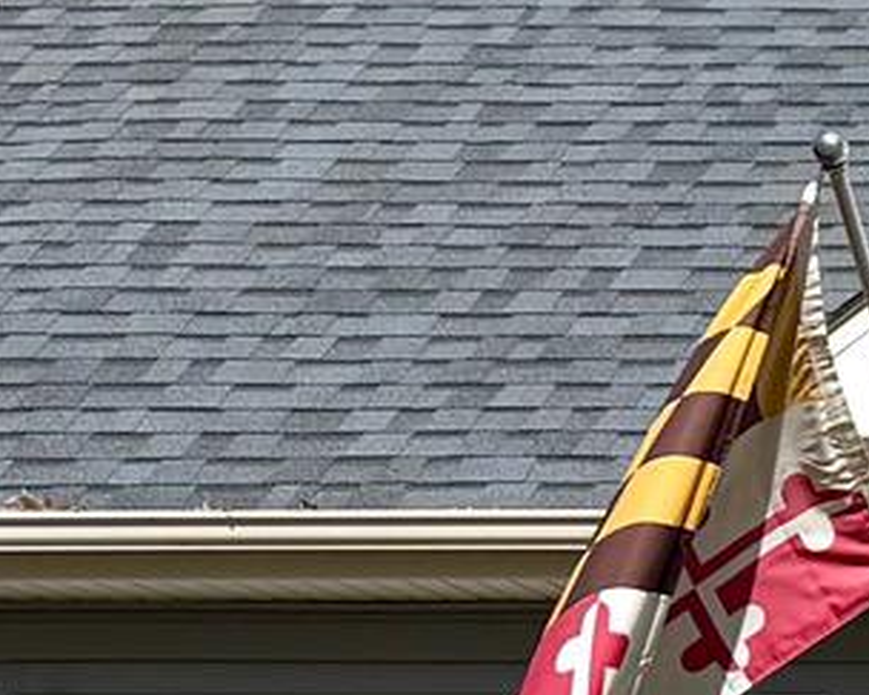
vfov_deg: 9.7
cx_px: 2032
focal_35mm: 158
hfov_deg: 10.6
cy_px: 656
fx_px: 4062
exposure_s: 1/10309
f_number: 1.78
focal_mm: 6.76
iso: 80
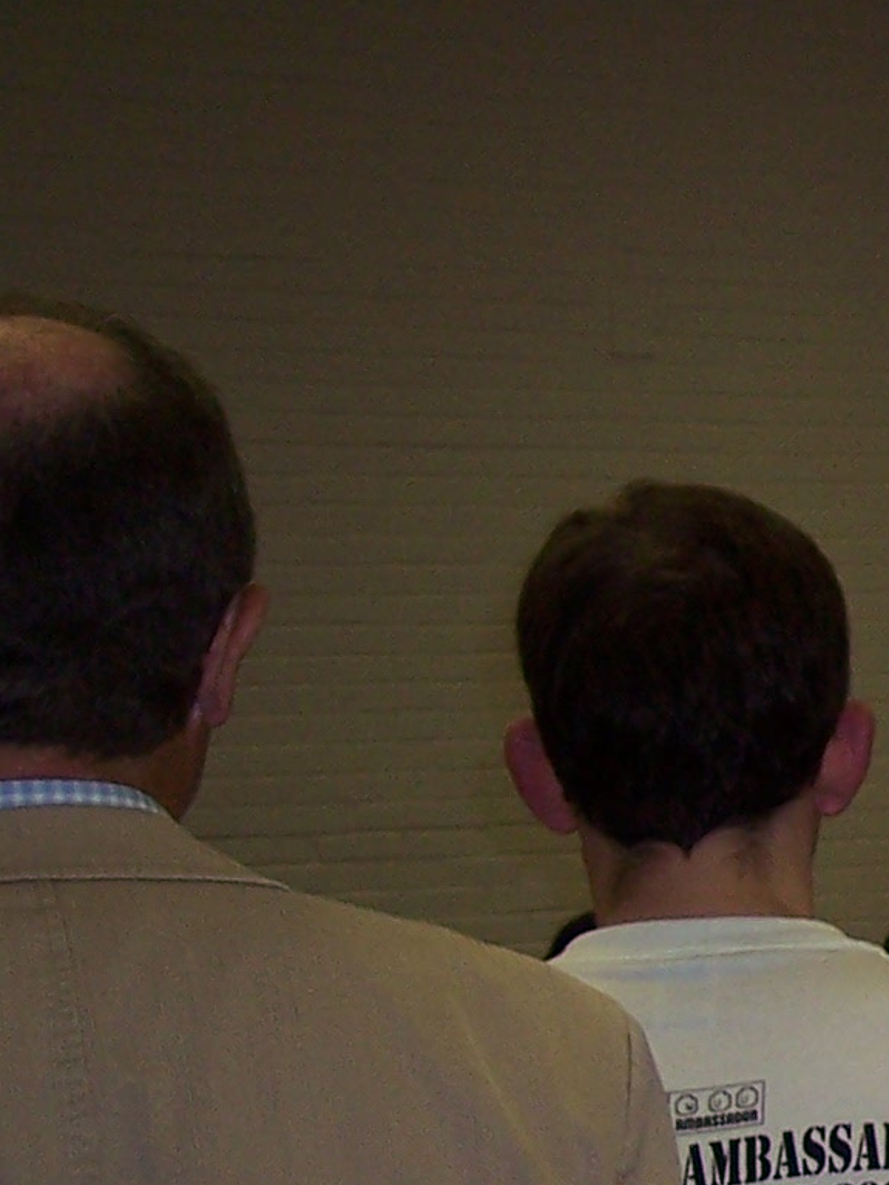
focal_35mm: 145
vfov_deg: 13.5
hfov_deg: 9.3
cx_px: 2053
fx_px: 4965
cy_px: 1000
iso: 100
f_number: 2.8
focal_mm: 8
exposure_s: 1/60
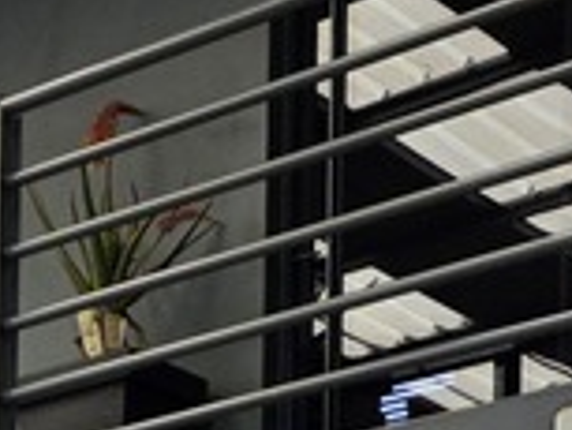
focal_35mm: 154
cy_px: 1245
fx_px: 2547
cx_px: -520
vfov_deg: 8.3
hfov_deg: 11.7
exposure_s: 1/180
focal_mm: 6.25
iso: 64
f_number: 1.7
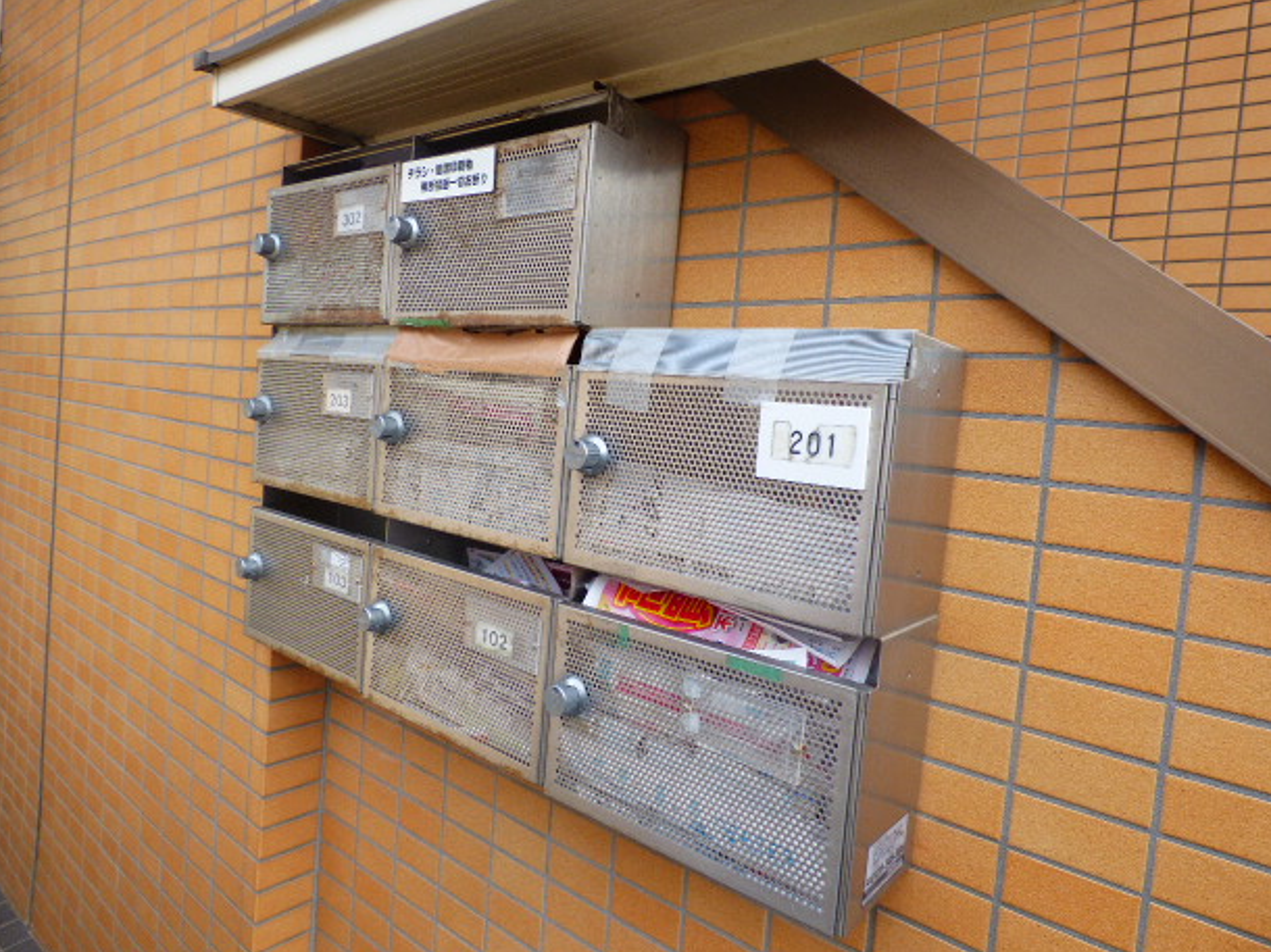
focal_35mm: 21
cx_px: 623
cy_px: 460
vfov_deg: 63.4
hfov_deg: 79.0
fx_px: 771
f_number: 2.8
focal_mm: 3.58
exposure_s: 1/250
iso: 100
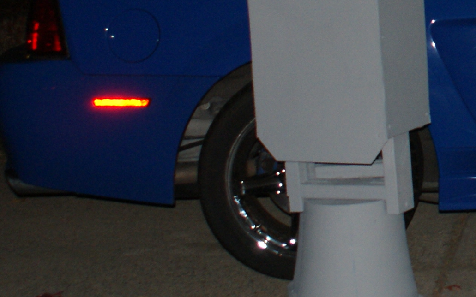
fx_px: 2088
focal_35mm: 161
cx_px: 855
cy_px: -167
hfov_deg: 12.0
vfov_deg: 8.0
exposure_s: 1/60
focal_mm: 28
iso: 400
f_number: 4.5
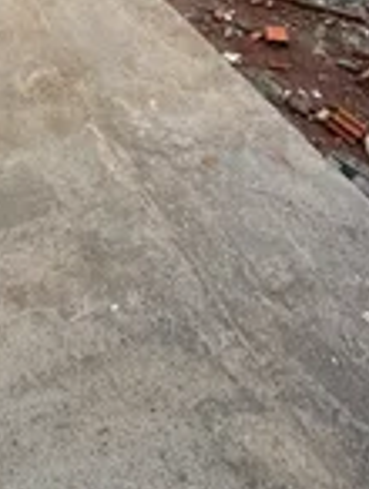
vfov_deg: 35.0
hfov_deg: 33.9
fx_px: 524
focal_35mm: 37
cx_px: -34
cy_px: -144
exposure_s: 1/160
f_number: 2.2
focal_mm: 2.22
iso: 40
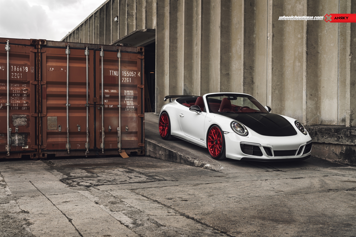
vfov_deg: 31.2
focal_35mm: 43
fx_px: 425
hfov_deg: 45.4
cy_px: 118
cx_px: 178
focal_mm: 43
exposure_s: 1/100
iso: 100
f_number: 4.5
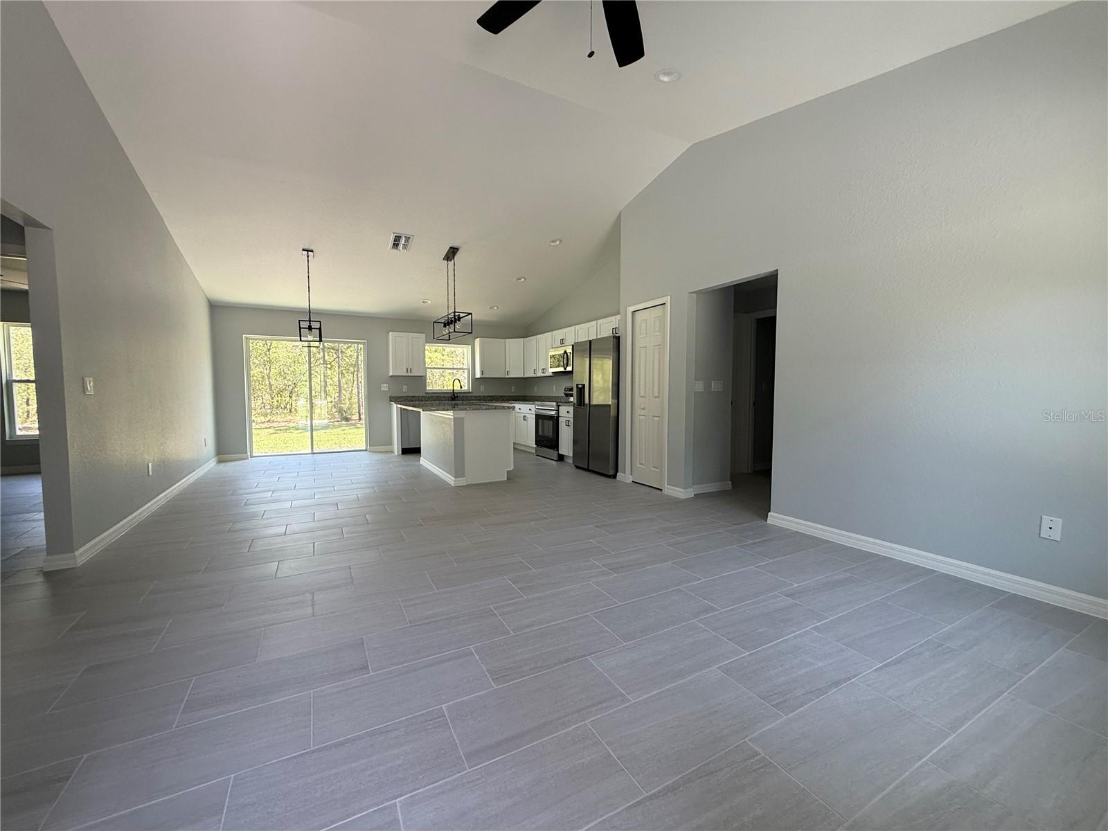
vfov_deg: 85.7
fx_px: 448
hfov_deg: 102.1
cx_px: 554
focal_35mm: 14
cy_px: 416
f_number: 2.2
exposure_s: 1/99
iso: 125
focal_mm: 2.22
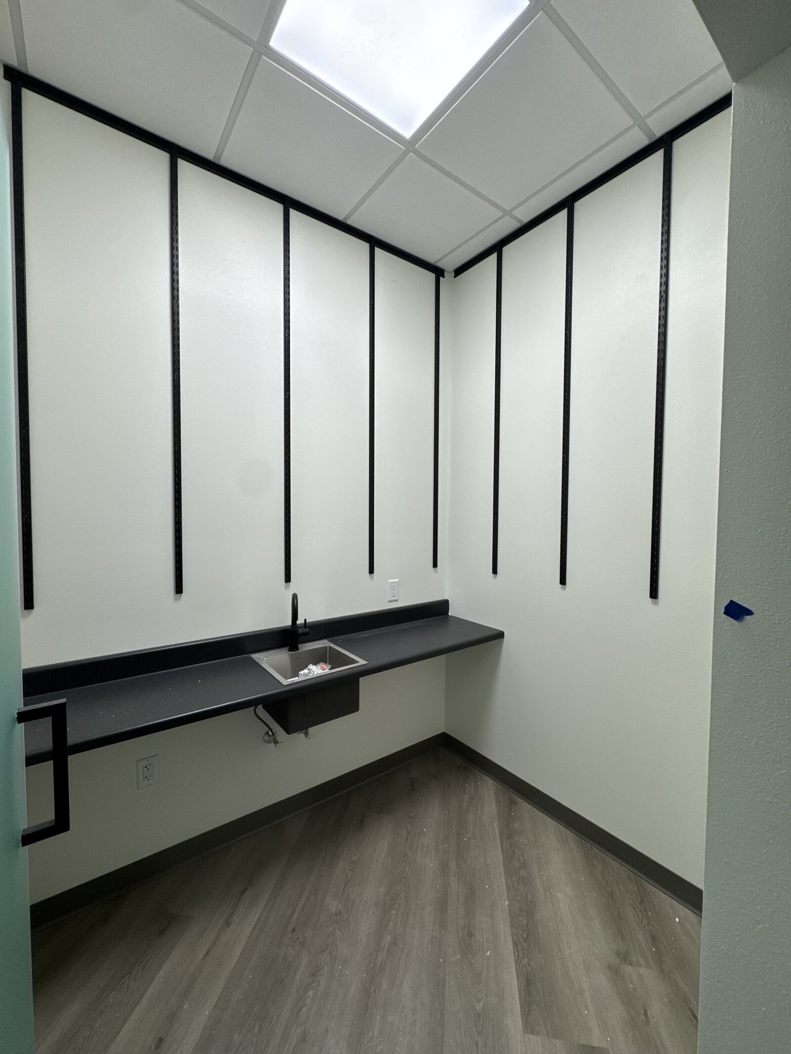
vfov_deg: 102.1
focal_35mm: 14
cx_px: 396
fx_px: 427
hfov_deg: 85.7
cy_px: 527
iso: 80
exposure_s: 1/120
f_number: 2.2
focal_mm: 2.22
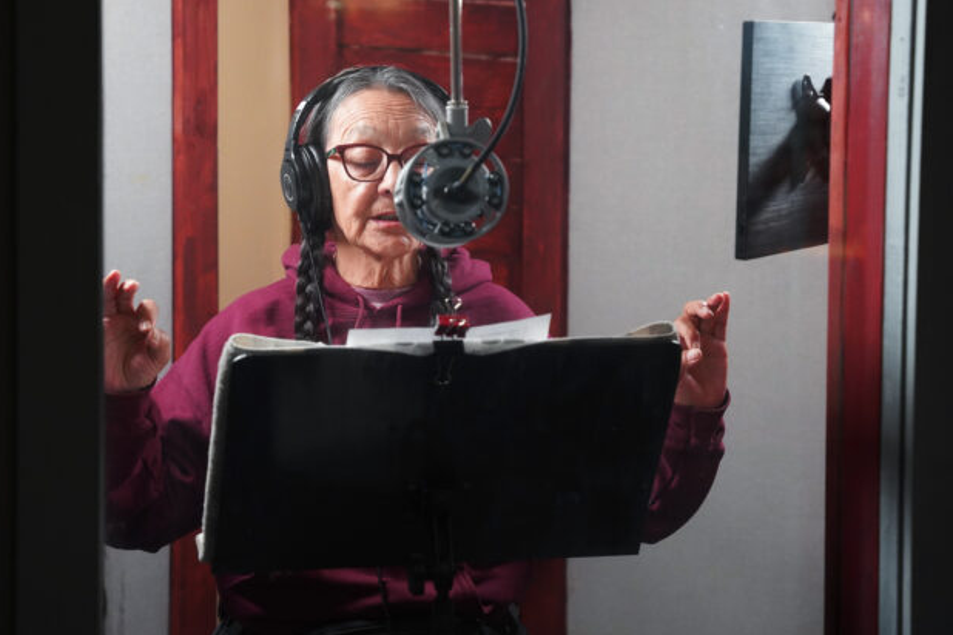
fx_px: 2303
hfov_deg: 23.4
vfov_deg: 15.7
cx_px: 427
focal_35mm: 87
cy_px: 257
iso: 4000
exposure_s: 1/160
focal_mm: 70
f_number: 4
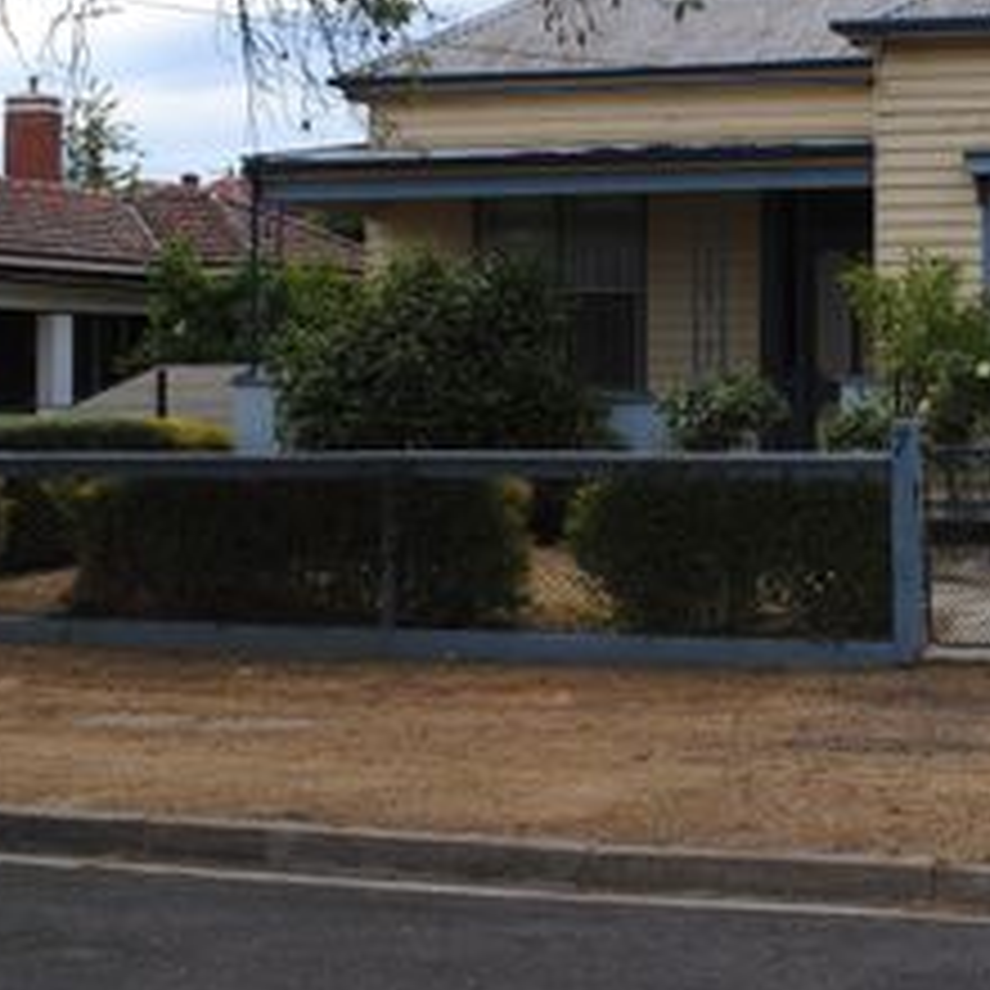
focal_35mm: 79
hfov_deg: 21.6
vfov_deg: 21.9
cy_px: 340
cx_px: 842
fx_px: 2553
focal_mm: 29
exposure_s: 1/200
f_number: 8
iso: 100
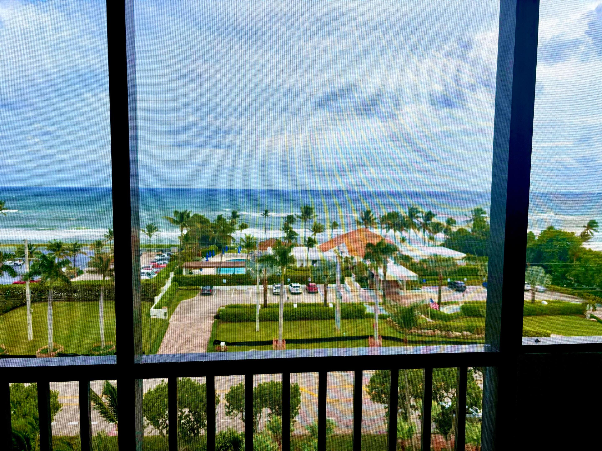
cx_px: 301
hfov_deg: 67.3
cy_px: 226
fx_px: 452
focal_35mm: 26
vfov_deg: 53.1
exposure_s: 1/1642
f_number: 1.6
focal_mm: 5.96
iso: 50
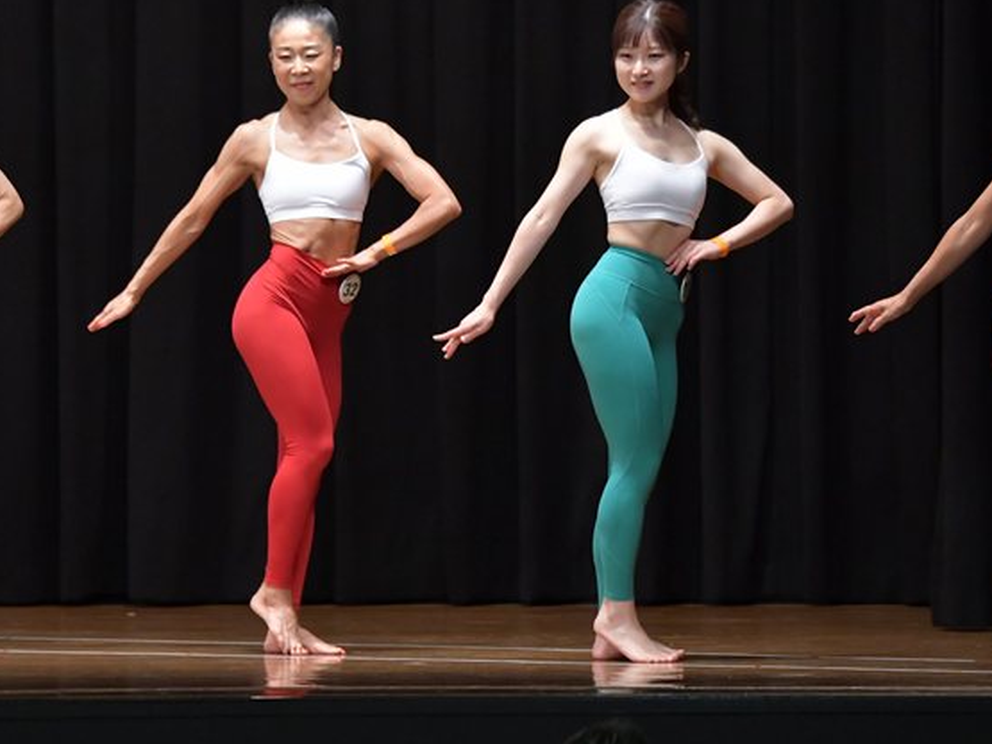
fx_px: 7191
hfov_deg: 7.9
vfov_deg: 5.9
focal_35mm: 251
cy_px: 308
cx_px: 567
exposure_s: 1/400
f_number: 5.6
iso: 5000
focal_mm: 125
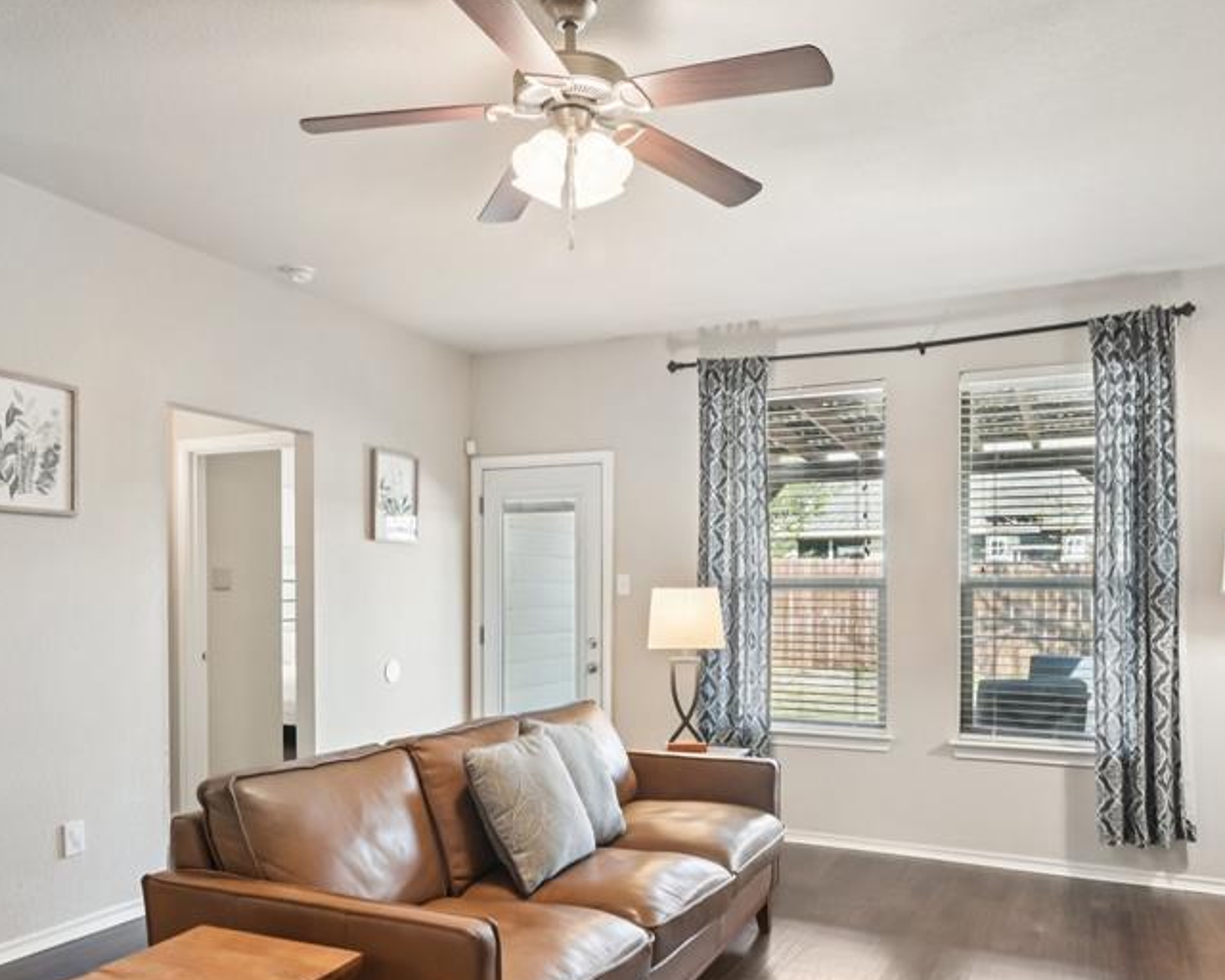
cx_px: 574
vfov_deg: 52.8
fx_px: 979
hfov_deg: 64.0
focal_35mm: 27
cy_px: 584
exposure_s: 1/13
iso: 400
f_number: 8
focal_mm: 18
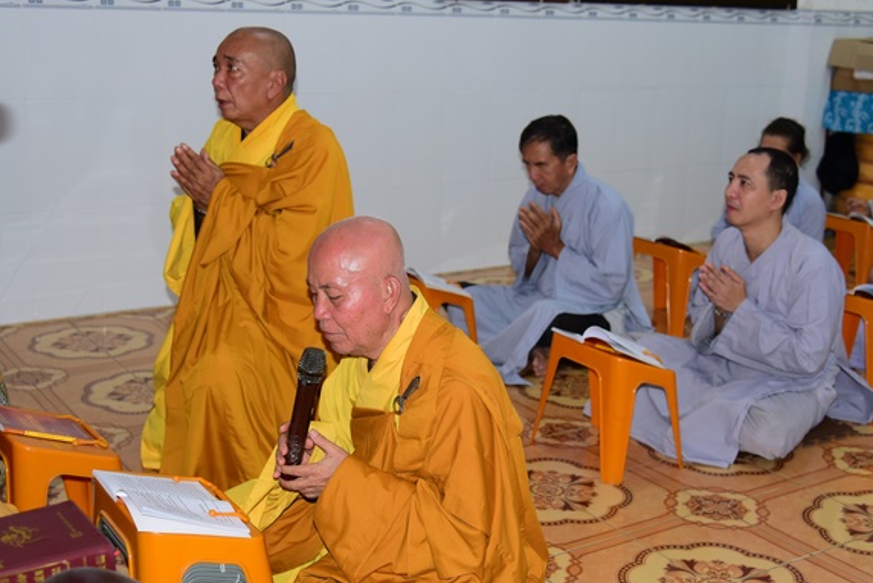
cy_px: 282
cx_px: 456
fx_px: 1213
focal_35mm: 50
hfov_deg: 39.6
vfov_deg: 27.0
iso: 320
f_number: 4
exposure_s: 1/60
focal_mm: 44
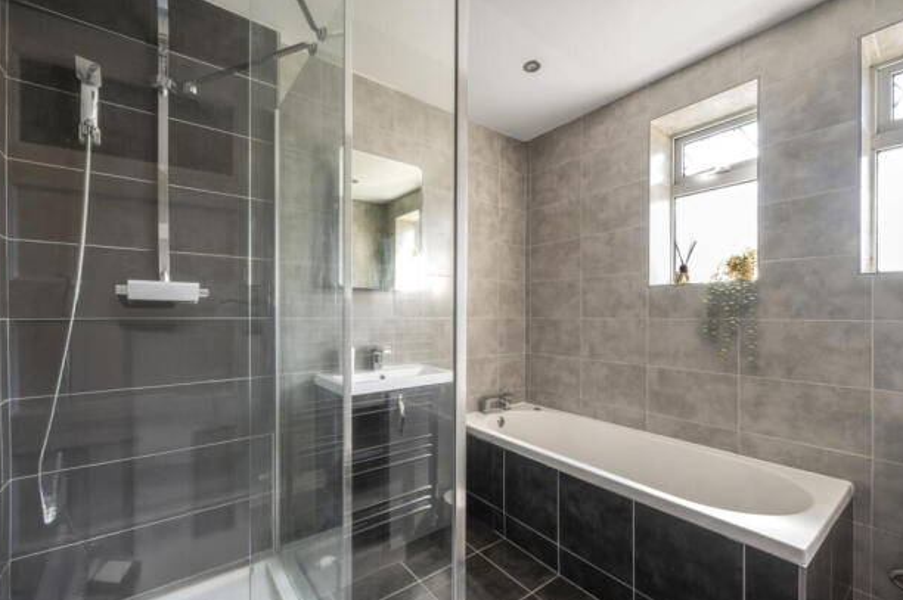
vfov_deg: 77.1
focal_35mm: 15
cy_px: 318
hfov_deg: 100.4
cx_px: 438
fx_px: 376
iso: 200
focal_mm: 14
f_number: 16
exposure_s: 2
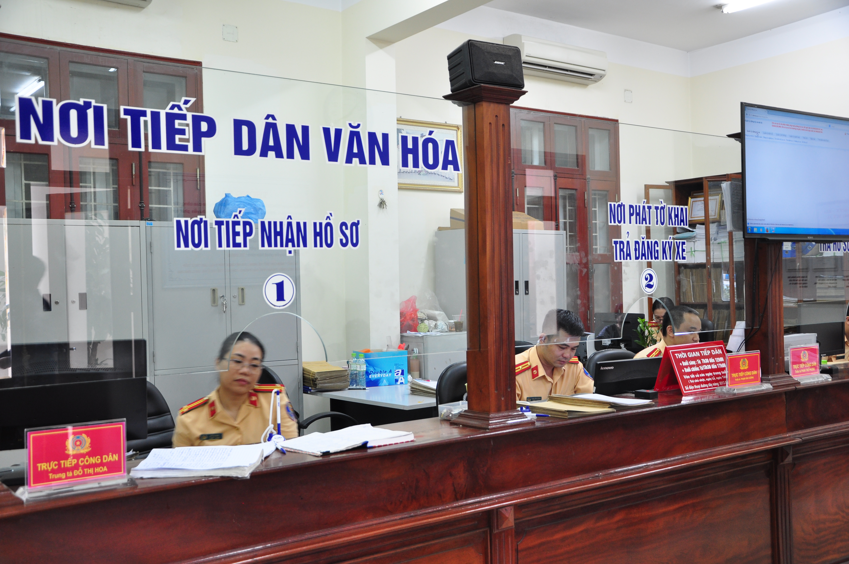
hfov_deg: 51.3
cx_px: 424
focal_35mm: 38
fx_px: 883
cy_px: 282
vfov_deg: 35.4
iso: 400
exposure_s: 1/15
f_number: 4.5
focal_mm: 25
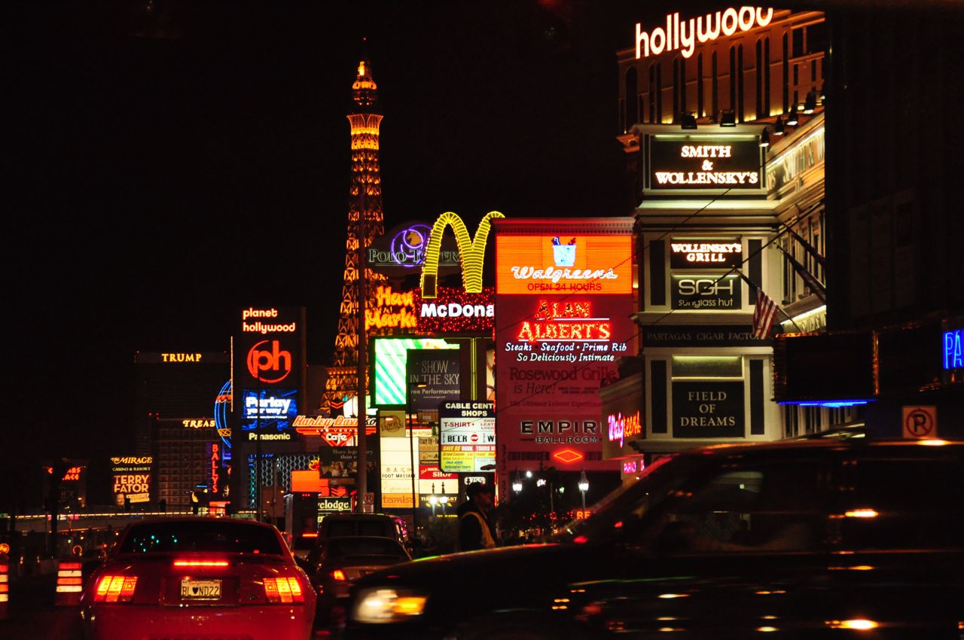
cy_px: 320
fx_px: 3009
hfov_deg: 18.2
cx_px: 482
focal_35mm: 112
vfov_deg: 12.1
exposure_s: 1/100
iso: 2000
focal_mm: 75
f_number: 5
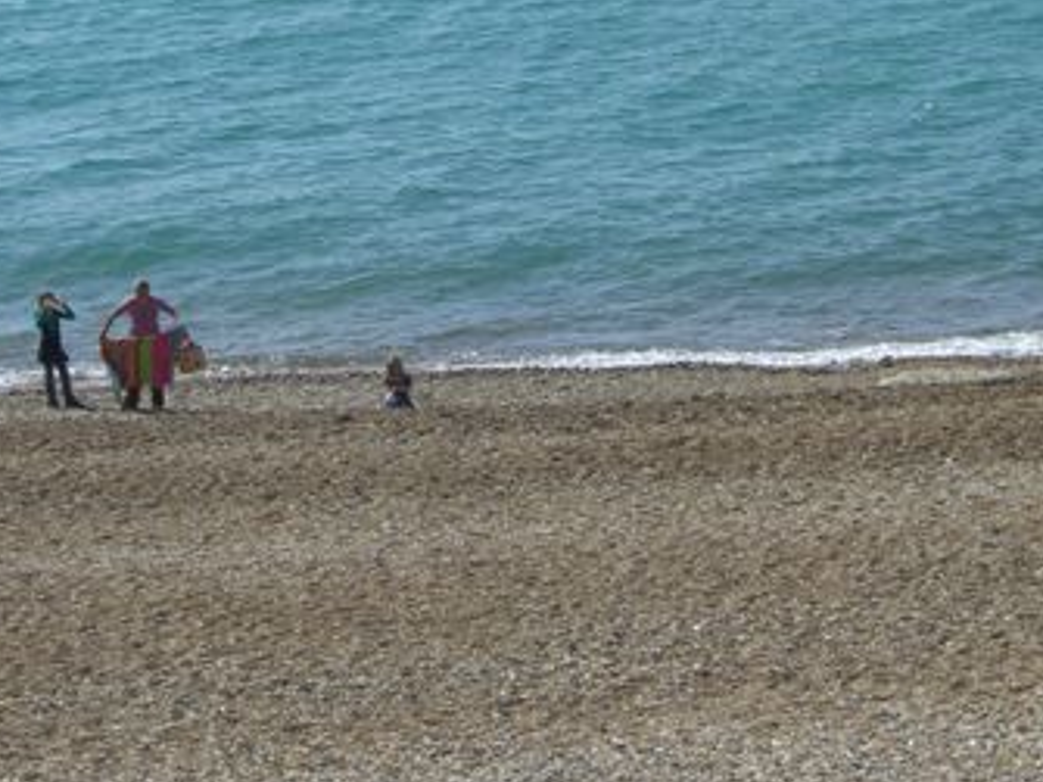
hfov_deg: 13.3
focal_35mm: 149
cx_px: 448
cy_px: 97
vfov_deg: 9.9
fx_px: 4488
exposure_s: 1/200
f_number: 8.6
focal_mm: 16.3
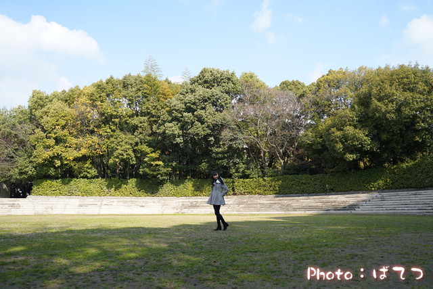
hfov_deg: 63.6
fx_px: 349
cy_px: 144
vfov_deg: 45.0
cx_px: 216
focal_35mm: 29
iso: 100
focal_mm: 29
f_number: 3.2
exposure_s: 1/640
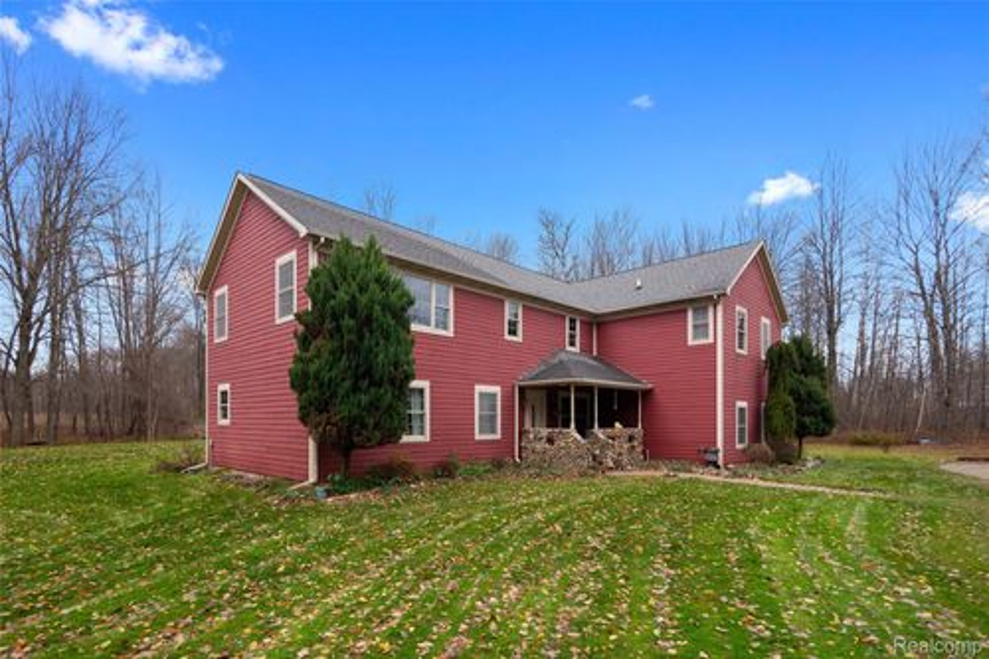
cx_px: 494
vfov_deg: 70.4
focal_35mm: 17
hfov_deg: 93.3
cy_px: 330
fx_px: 467
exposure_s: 1/100
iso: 400
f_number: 9
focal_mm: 17
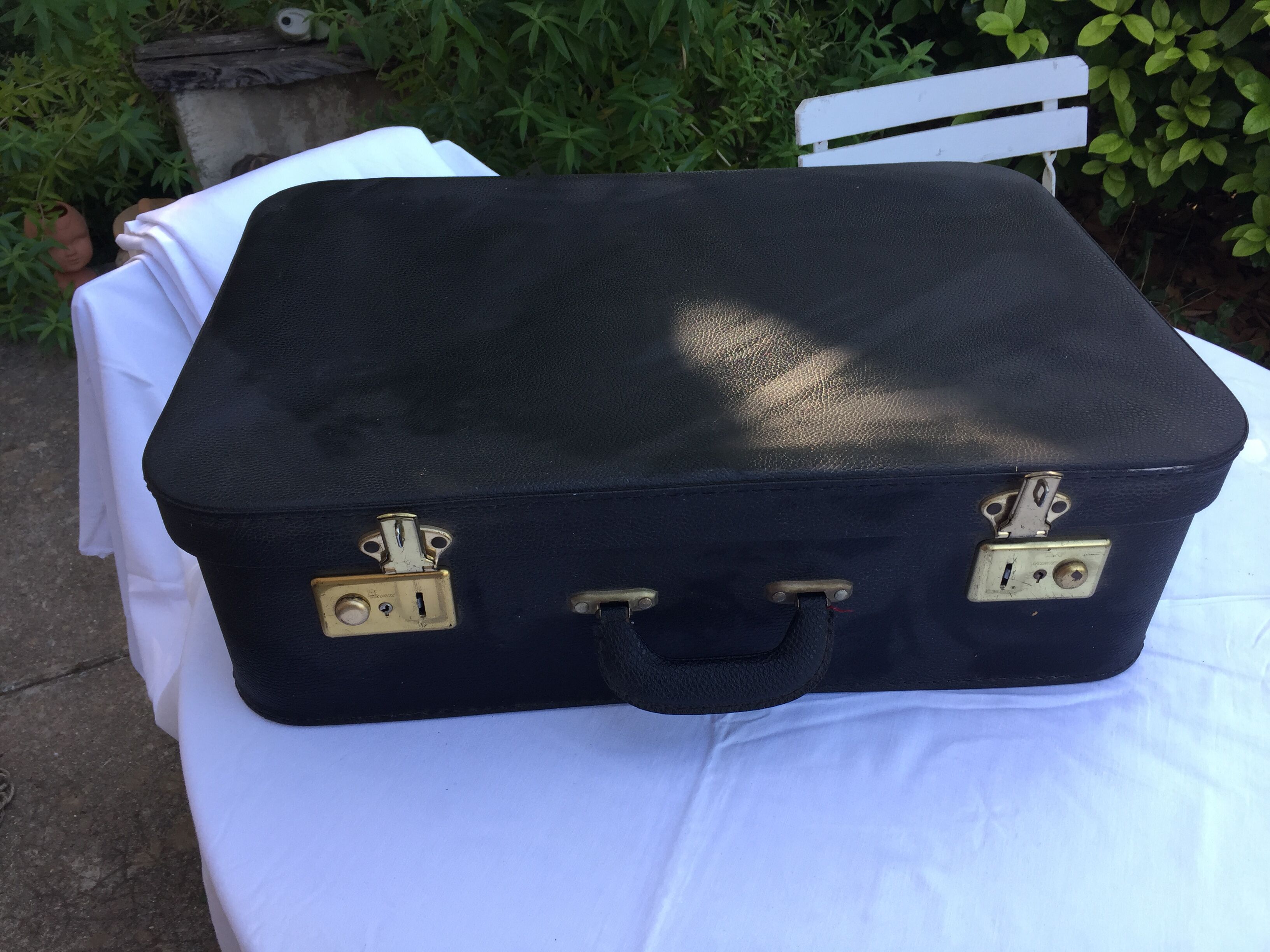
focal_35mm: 29
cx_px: 635
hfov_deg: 61.7
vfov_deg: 48.2
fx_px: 1064
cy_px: 476
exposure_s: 1/126
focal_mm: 4.15
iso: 32
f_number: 2.2
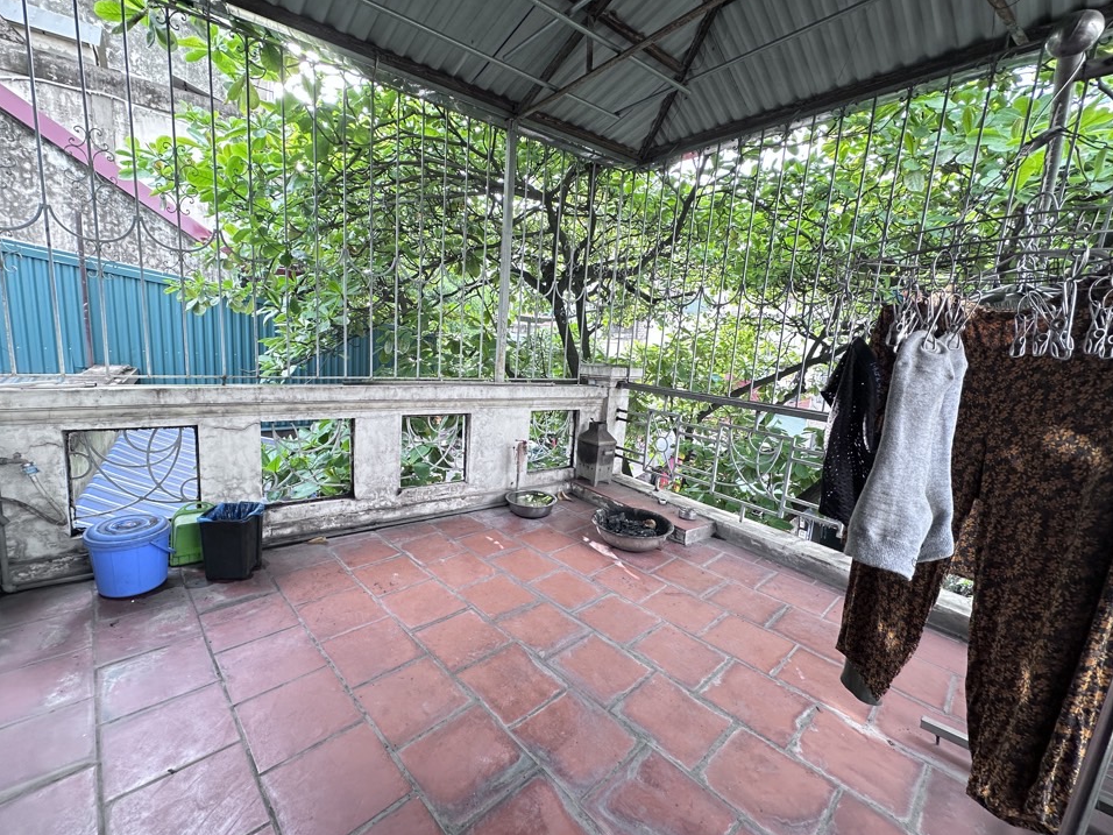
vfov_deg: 81.7
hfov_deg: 98.1
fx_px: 482
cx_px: 540
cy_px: 417
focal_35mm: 15
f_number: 2.2
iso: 125
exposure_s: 1/99
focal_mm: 2.22
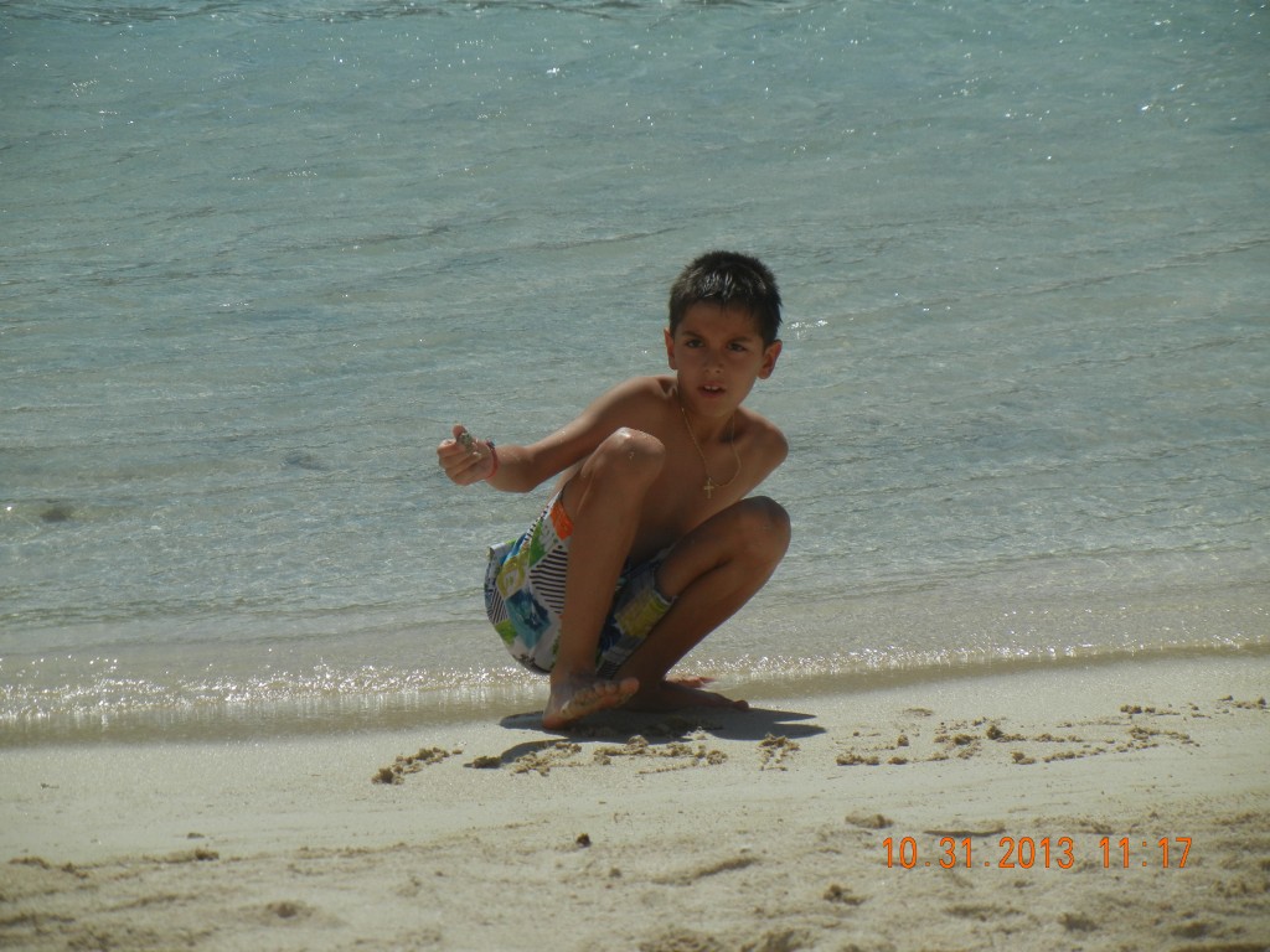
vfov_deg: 8.5
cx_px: 635
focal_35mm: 174
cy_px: 476
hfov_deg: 11.4
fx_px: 6384
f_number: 9.2
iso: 160
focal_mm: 31.4
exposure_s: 1/672
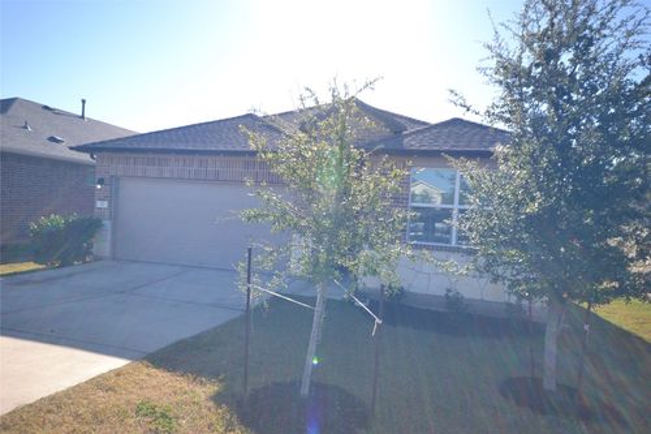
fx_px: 380
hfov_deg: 81.2
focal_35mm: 21
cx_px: 326
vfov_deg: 59.5
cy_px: 217
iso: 100
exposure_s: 1/160
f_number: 6.3
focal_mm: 14
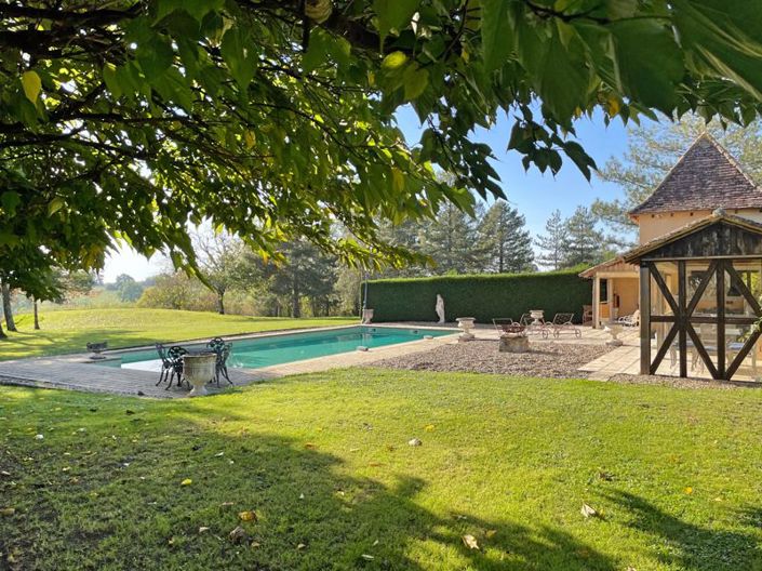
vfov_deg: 53.0
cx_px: 381
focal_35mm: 26
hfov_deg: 67.3
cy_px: 286
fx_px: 572
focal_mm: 4.2
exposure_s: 1/1335
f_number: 1.6
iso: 32
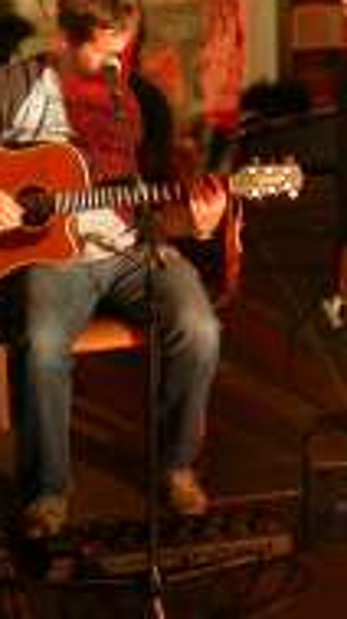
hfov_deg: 6.0
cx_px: 219
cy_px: 246
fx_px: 3328
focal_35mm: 203
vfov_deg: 10.6
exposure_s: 1/4.3
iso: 168
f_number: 3.7
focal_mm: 18.2
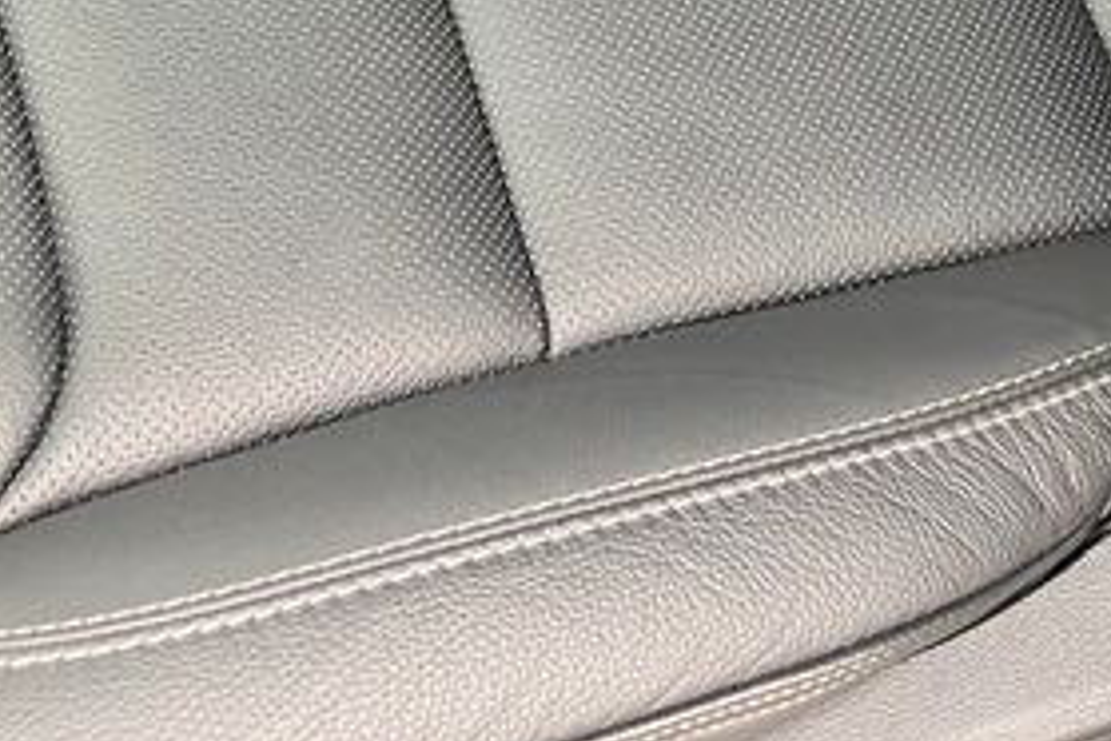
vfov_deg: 11.6
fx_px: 3302
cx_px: 824
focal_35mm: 107
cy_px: -677
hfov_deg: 19.0
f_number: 1.8
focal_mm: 3.99
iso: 80
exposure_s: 1/69
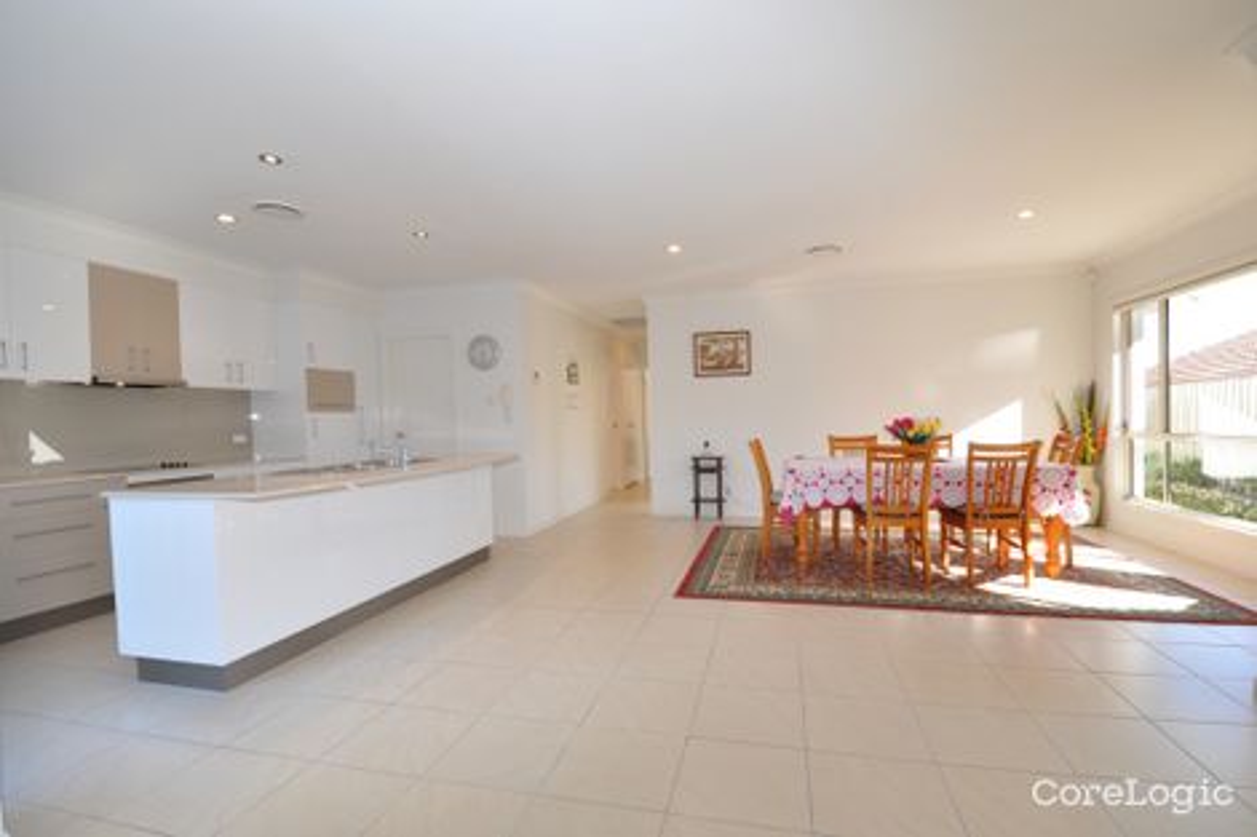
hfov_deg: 100.4
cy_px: 418
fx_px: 524
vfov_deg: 77.3
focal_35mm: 15
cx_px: 628
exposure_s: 1/80
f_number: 5
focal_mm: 10
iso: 400
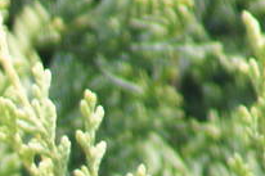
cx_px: -722
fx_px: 25735
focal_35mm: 3499
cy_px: 585
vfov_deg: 0.4
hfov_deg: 0.6
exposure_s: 1/50
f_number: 5.6
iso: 100
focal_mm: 300
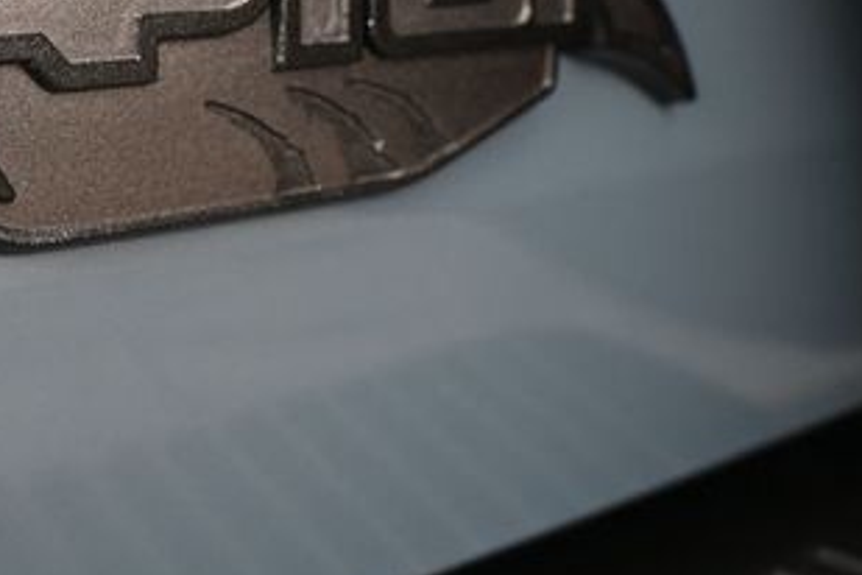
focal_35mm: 61
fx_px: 1449
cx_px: 120
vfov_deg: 22.0
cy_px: 87
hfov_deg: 31.9
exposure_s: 1/125
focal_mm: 19.5
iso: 450
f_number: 3.8
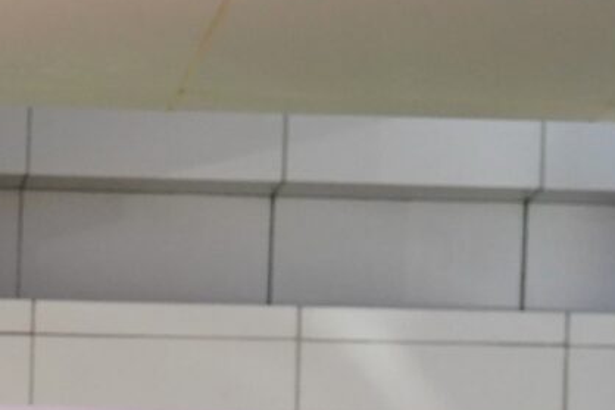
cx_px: -424
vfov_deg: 6.9
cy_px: 929
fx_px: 3247
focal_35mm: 190
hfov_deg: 10.3
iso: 3200
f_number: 4
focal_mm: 31
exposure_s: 1/2000
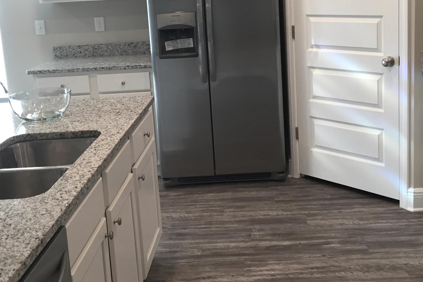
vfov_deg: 28.3
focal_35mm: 47
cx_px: 237
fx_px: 552
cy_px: 76
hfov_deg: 41.8
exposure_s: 1/30
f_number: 2.2
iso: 40
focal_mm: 4.15
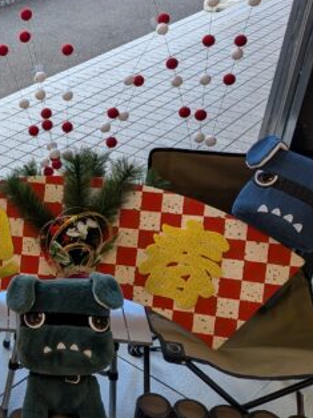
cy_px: 213
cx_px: -96
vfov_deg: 36.8
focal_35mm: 52
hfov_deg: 24.4
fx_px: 628
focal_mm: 4.53
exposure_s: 1/263
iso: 28
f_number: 1.7
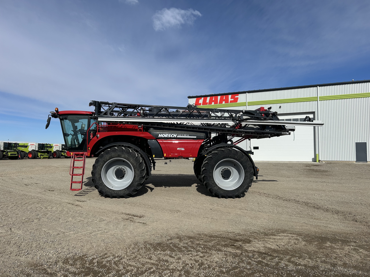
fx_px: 278
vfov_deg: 53.1
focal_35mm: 26
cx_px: 185
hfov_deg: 67.3
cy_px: 138
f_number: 1.5
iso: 50
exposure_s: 1/7463
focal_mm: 5.7
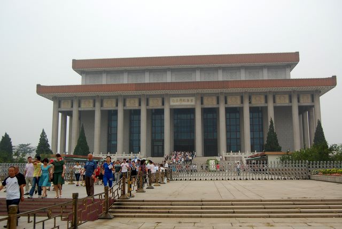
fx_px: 342
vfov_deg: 36.9
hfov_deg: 53.1
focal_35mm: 36
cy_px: 114
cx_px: 171
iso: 200
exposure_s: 1/160
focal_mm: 24
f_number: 6.3
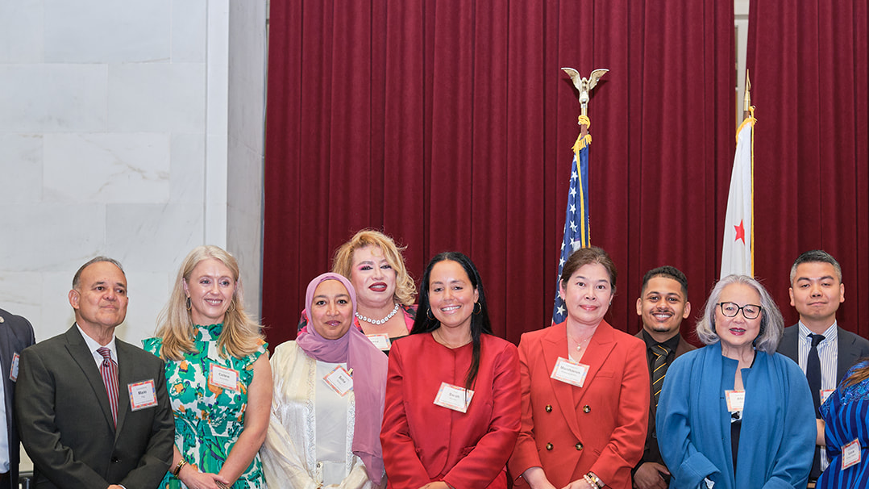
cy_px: 365
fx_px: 1613
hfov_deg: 30.0
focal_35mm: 70
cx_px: 554
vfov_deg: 17.1
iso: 320
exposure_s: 1/320
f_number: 3.2
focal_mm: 30
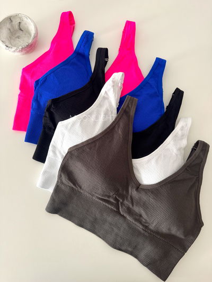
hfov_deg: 56.8
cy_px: 141
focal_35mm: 24
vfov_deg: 71.6
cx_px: 106
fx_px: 196
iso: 200
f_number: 1.78
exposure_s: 1/80
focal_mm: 6.76
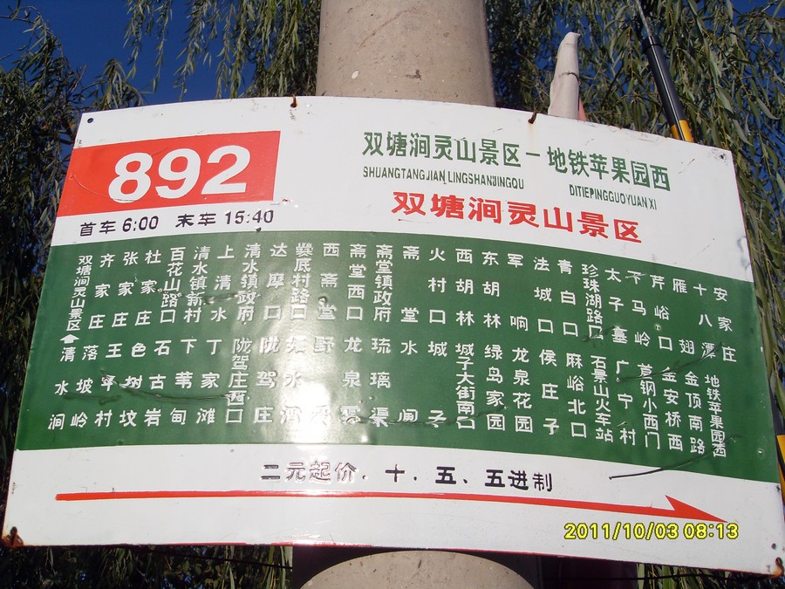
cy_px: 294
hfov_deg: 52.6
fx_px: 794
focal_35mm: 35
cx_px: 392
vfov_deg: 40.7
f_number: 7
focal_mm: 6.3
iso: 80
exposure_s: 1/500
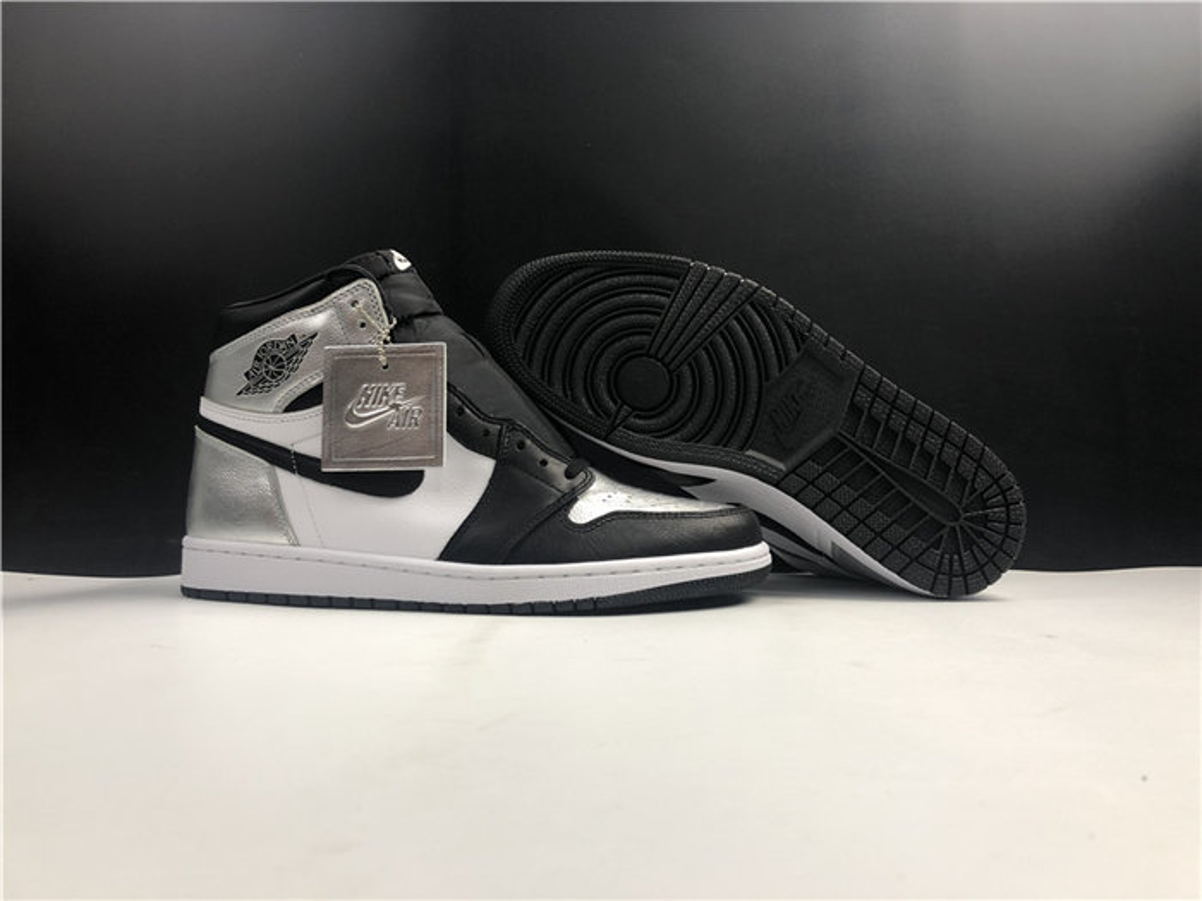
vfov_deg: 49.7
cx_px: 601
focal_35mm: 28
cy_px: 450
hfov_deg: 63.4
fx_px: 972
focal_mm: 4
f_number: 1.8
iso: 32
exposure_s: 1/50
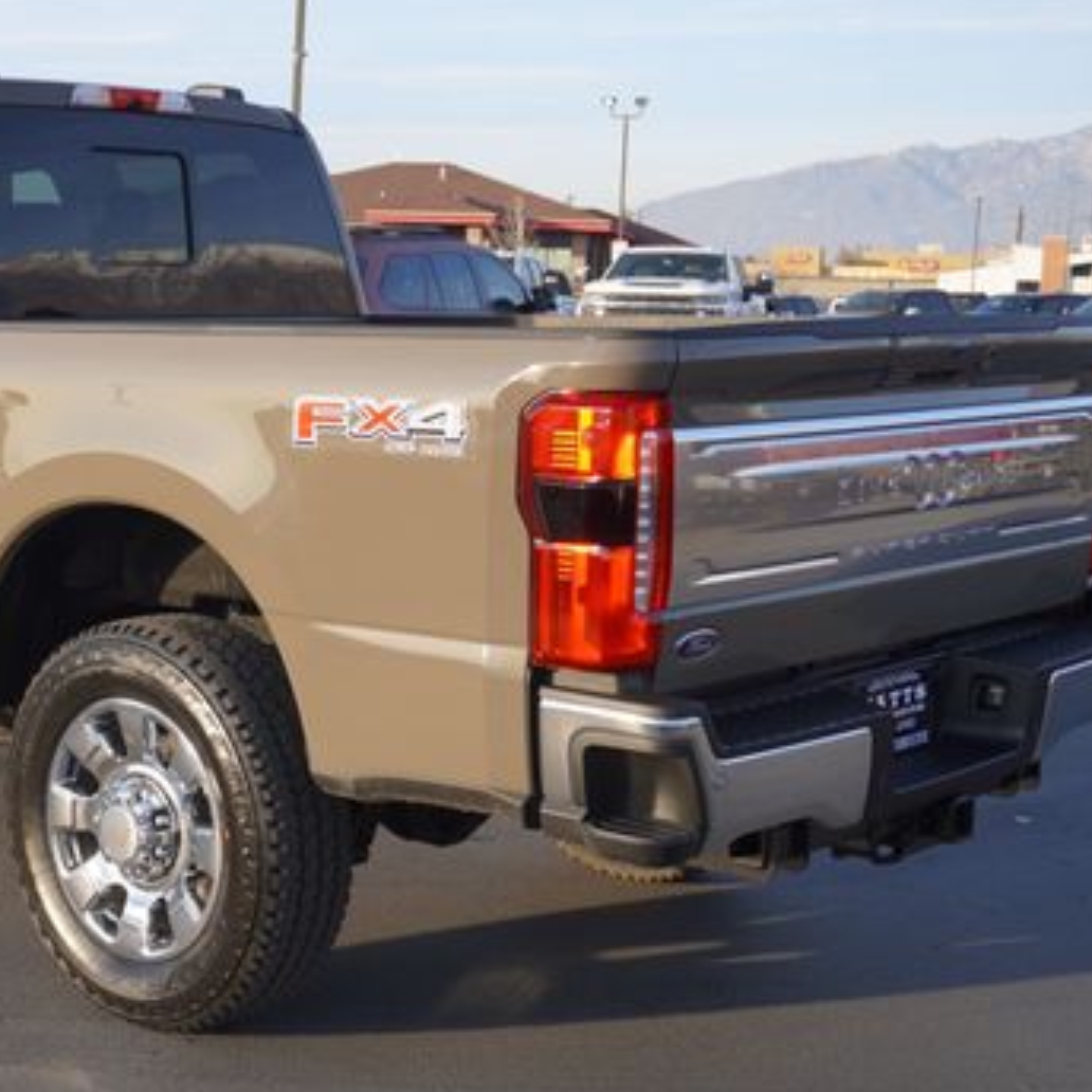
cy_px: 559
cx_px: 178
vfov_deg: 30.0
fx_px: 2034
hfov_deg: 29.2
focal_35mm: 57
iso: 100
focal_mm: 24
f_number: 4.5
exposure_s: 1/250
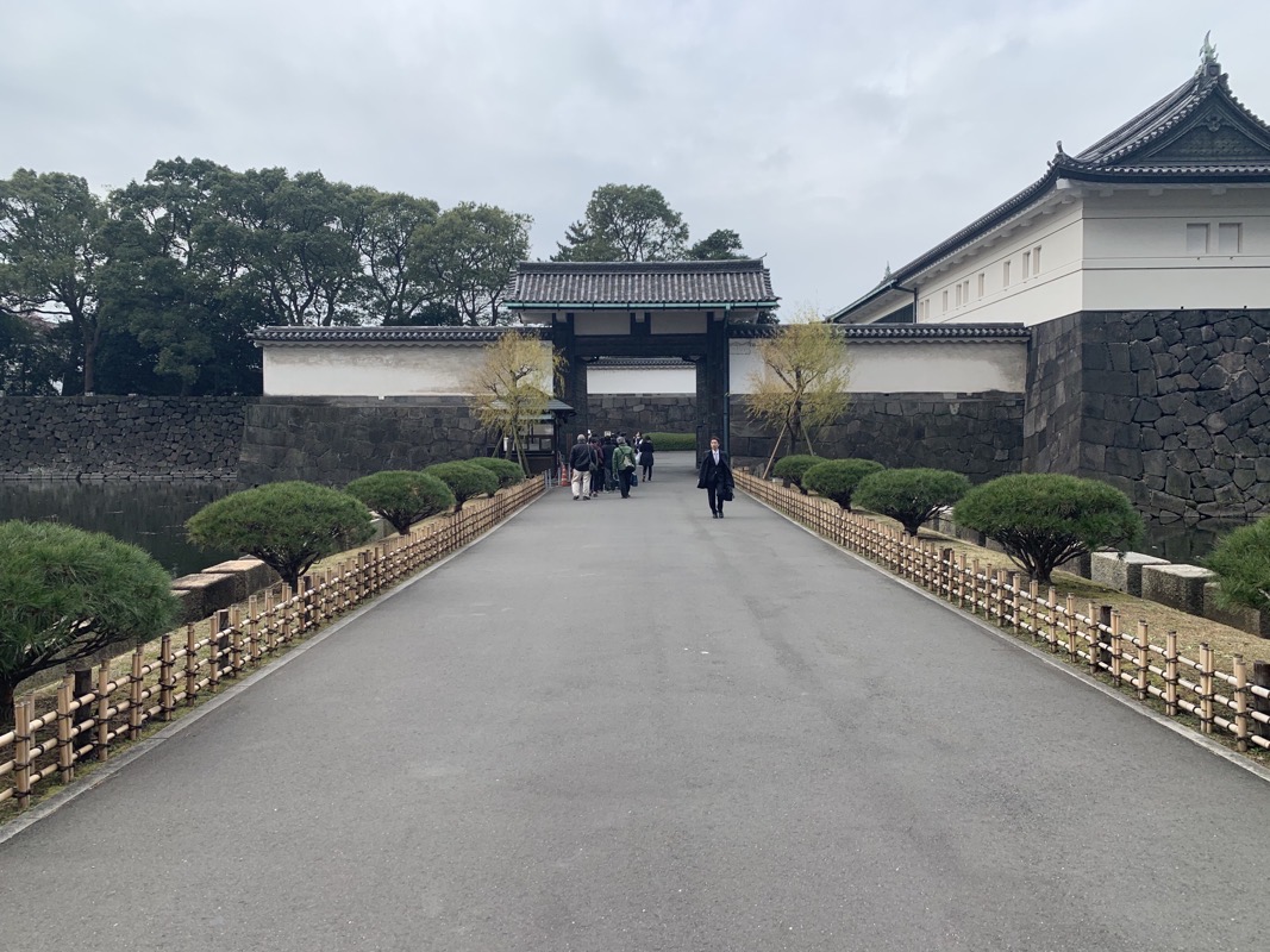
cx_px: 635
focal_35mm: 26
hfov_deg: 67.3
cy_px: 476
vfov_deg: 53.1
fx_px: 954
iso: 25
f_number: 1.8
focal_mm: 4.25
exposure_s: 1/1100
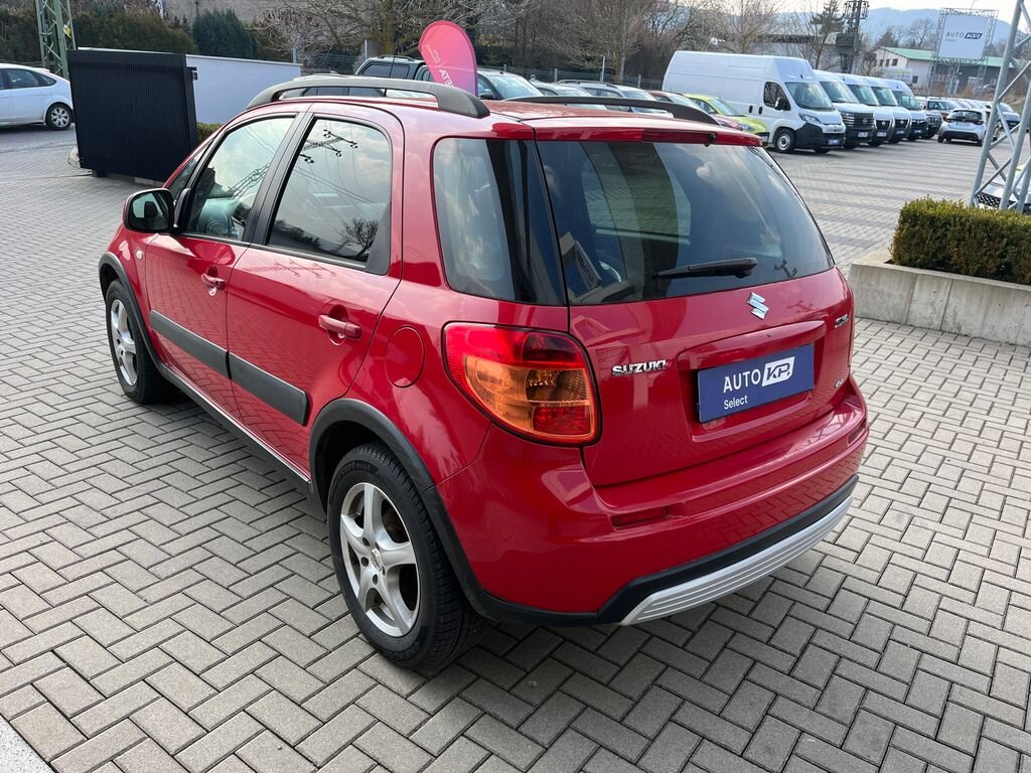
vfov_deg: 53.1
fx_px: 774
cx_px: 516
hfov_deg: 67.3
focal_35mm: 26
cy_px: 386
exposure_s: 1/710
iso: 50
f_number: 1.6
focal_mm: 5.1
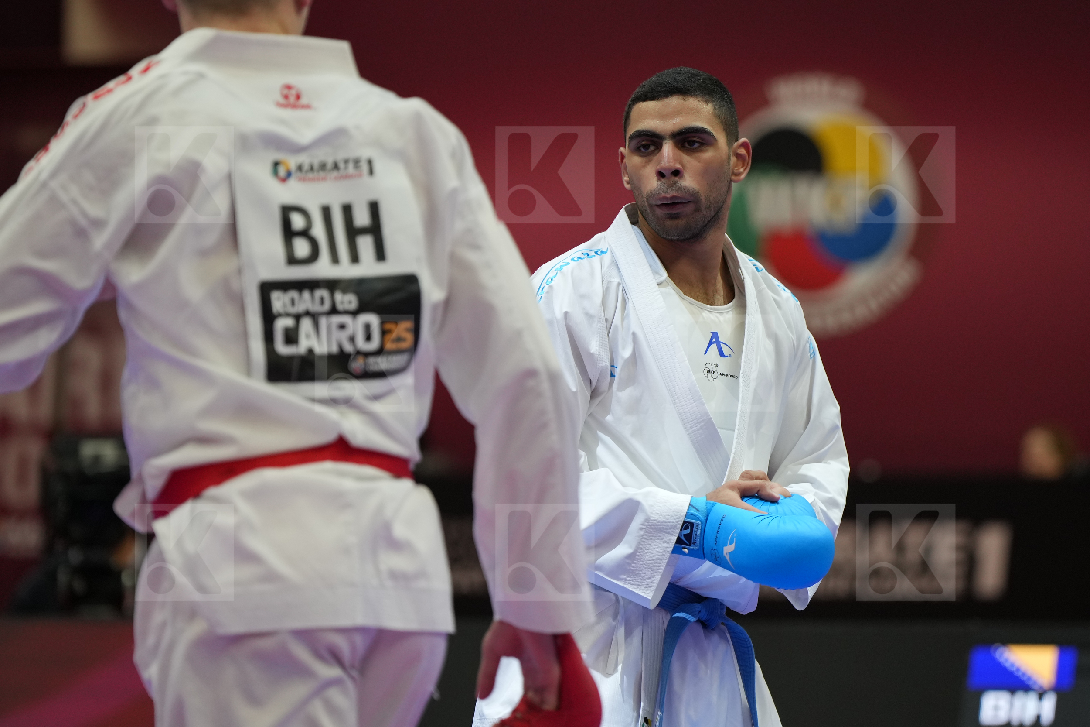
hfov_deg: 8.9
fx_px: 7023
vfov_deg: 5.9
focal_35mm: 232
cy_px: 364
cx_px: 545
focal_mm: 155
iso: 1250
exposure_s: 1/1000
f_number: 2.8
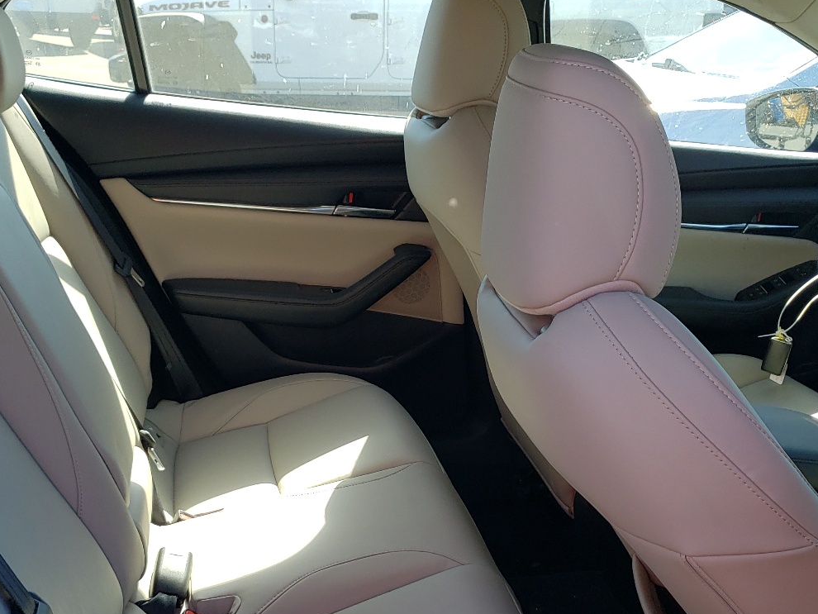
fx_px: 993
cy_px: 479
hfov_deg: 44.7
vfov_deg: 33.5
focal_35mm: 42
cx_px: 357
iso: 50
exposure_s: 1/500
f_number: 1.5
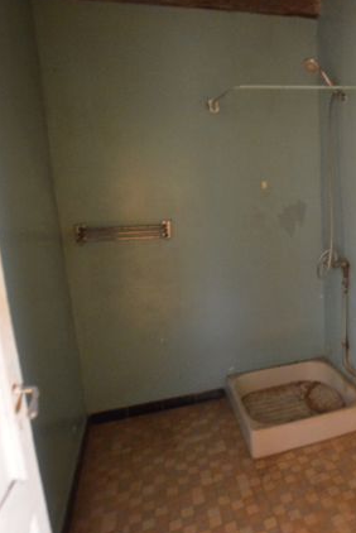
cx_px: 321
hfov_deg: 46.3
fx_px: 370
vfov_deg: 71.5
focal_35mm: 25
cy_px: 260
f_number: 3.5
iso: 3200
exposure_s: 1/1.3
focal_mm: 10
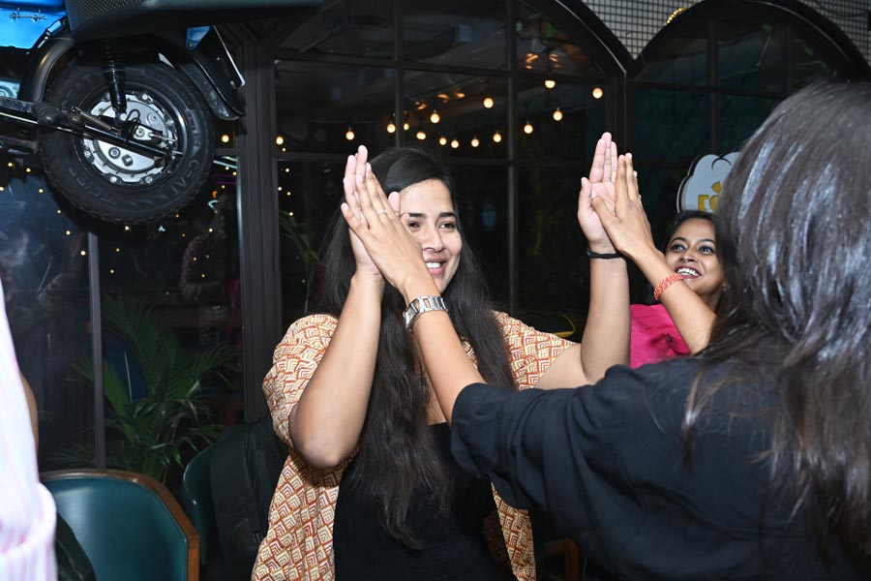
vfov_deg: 34.8
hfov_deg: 50.4
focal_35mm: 38
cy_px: 290
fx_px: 925
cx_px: 436
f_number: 4.5
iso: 320
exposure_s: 1/100
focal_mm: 25.5
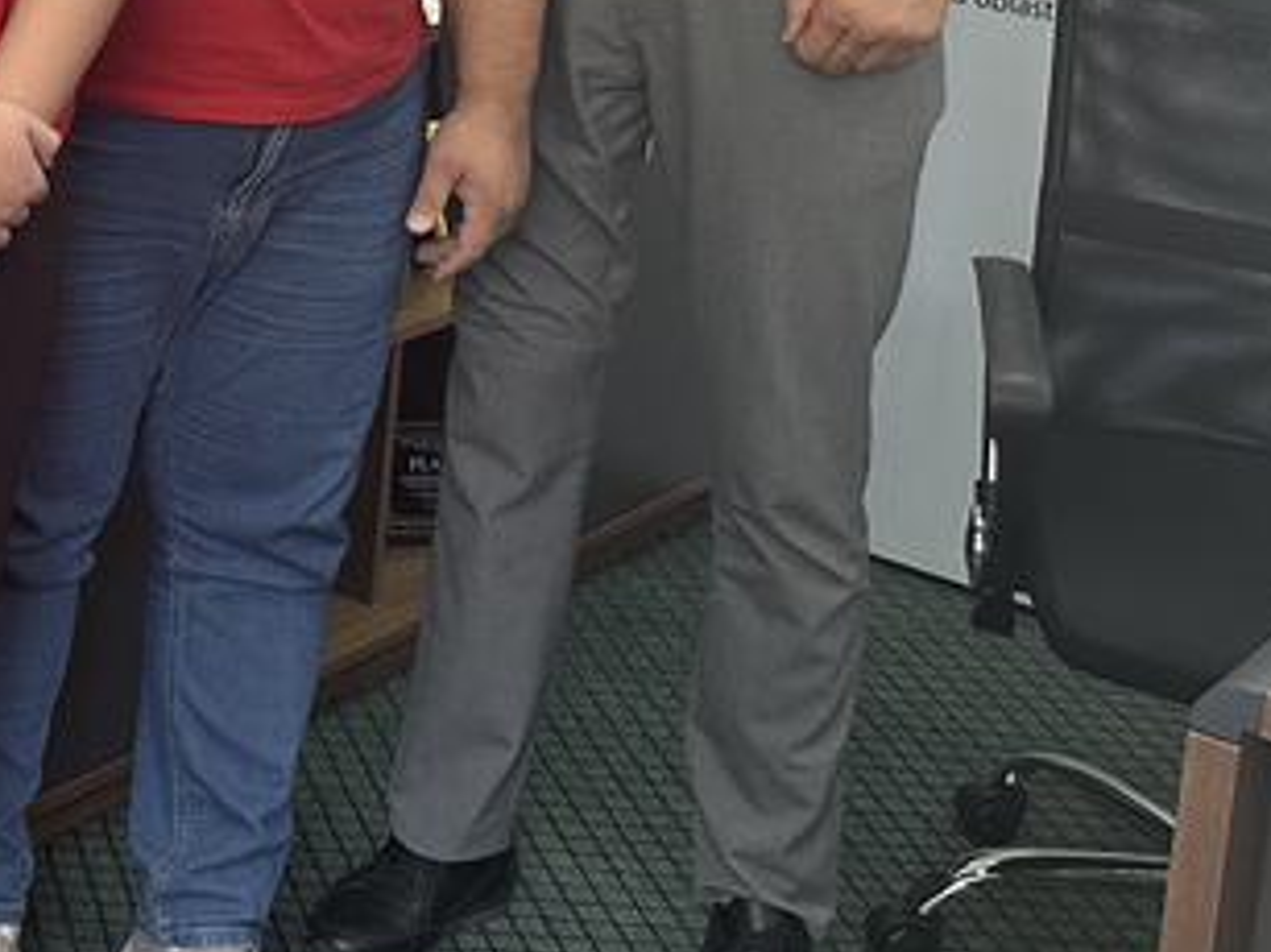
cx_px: -621
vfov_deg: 17.2
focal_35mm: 80
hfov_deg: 20.9
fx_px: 2936
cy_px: -323
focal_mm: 6.86
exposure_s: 1/100
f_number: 1.78
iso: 160
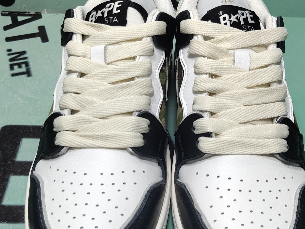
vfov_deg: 24.8
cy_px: 134
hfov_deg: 32.7
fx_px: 520
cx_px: 153
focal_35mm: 59
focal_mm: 4.35
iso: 72
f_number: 1.79
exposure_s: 1/100
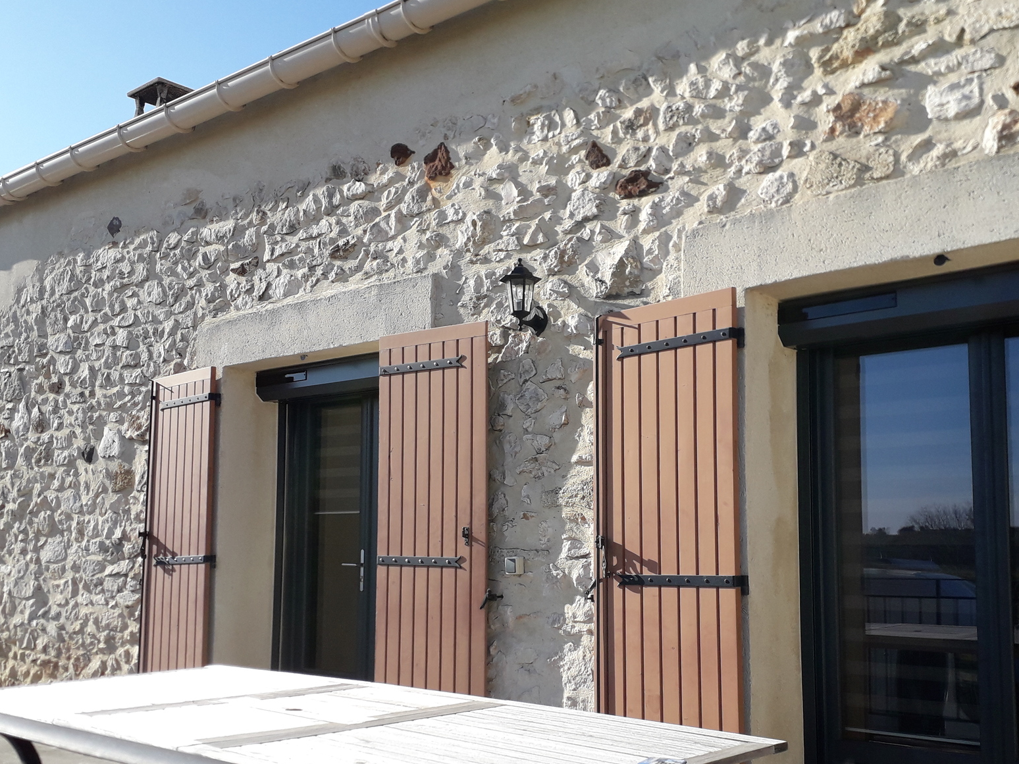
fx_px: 1060
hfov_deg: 51.2
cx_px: 580
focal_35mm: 36
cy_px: 454
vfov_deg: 39.5
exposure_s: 1/1221
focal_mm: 3.6
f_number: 1.9
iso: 40
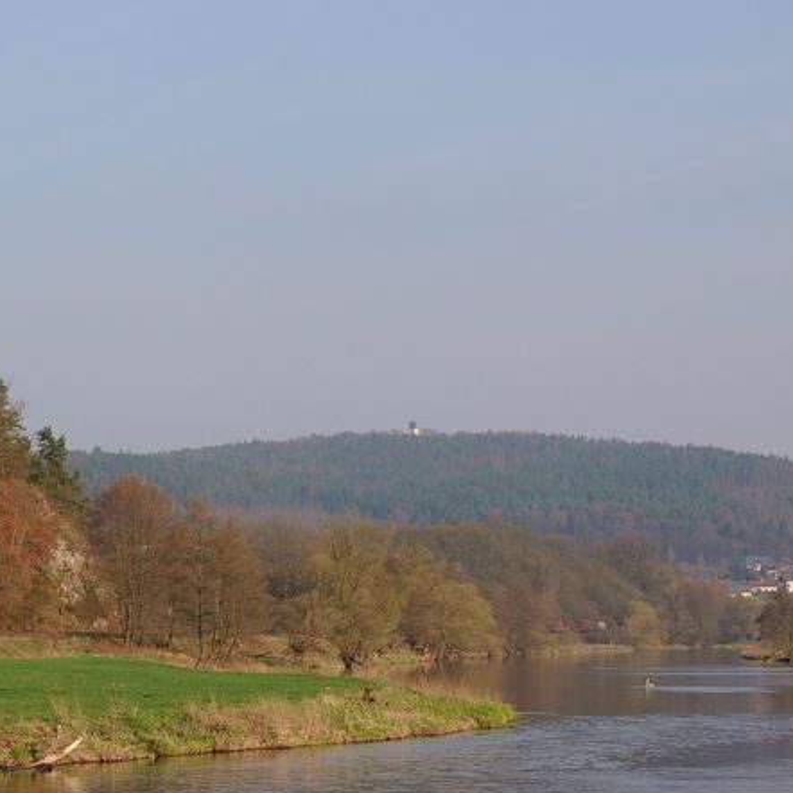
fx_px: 3058
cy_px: 608
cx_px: 129
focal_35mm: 118
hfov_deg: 14.7
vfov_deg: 14.7
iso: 250
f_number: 9
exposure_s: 1/500
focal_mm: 40
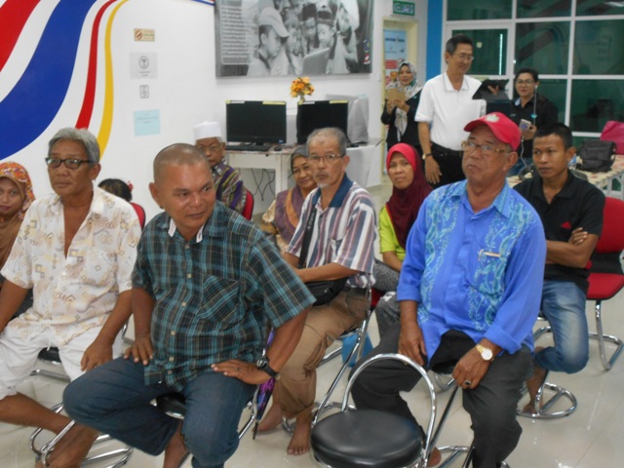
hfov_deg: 42.9
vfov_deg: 32.9
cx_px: 312
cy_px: 234
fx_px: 793
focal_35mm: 44
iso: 320
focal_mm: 7.7
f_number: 4.2
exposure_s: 1/30
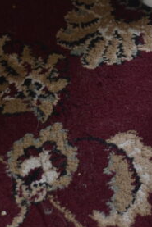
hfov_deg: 8.3
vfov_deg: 12.4
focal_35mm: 161
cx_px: 239
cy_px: -66
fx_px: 1017
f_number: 4.5
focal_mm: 29
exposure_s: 1/13
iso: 400
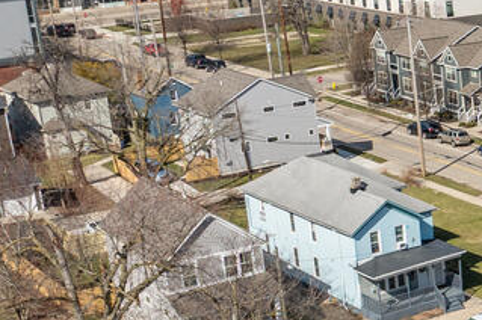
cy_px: 288
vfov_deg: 14.4
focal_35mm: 94
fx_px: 1257
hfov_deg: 18.7
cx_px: 762
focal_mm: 12.29
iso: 120
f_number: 2.8
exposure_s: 1/2500
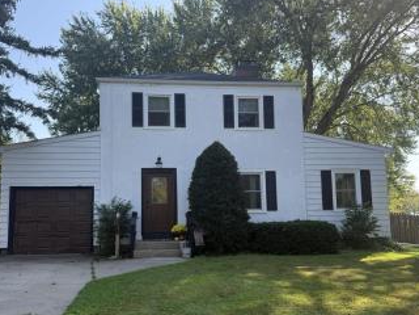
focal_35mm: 30
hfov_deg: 59.9
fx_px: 363
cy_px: 176
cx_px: 195
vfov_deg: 46.7
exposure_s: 1/1156
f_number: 1.78
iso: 100
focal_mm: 6.76
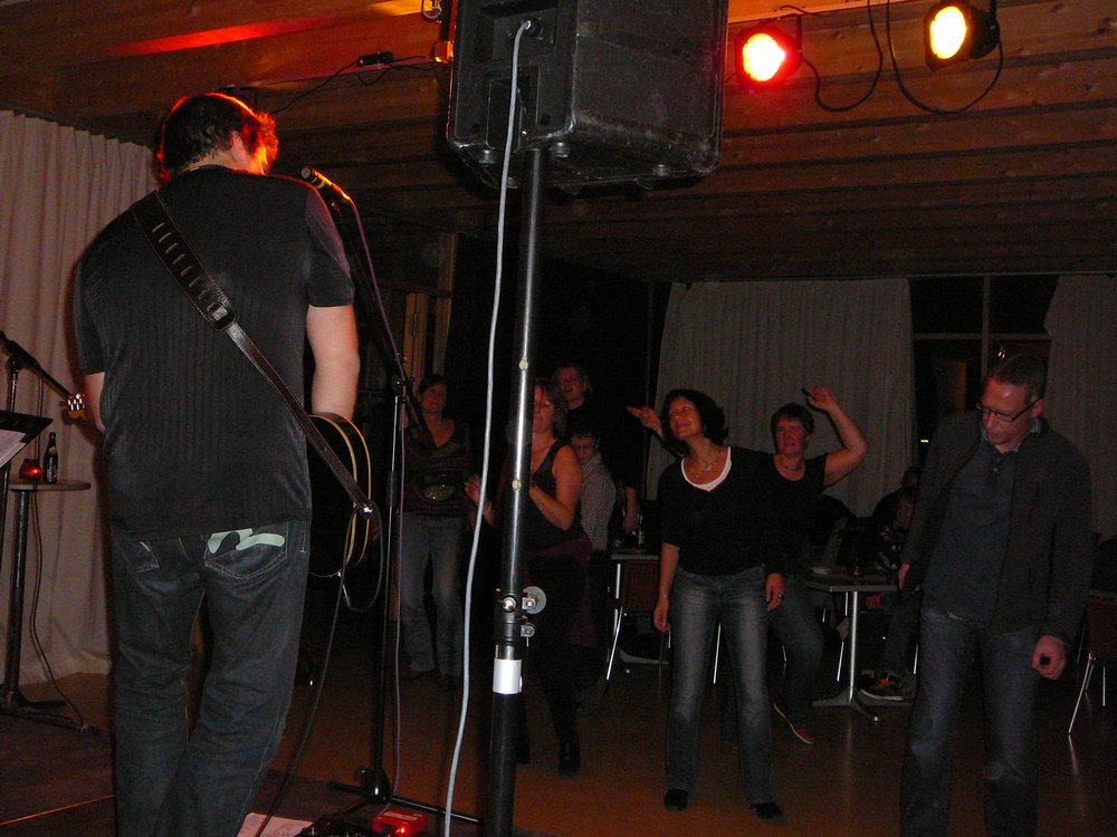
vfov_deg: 35.1
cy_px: 418
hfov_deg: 45.8
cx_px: 558
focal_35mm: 41
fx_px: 1323
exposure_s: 1/30
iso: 400
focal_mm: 6.1
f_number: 3.1
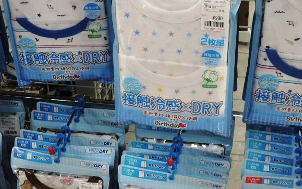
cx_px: 162
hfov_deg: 29.8
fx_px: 568
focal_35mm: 69
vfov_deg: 18.9
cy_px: 99
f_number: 3.2
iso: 80
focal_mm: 8.6
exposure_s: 1/40
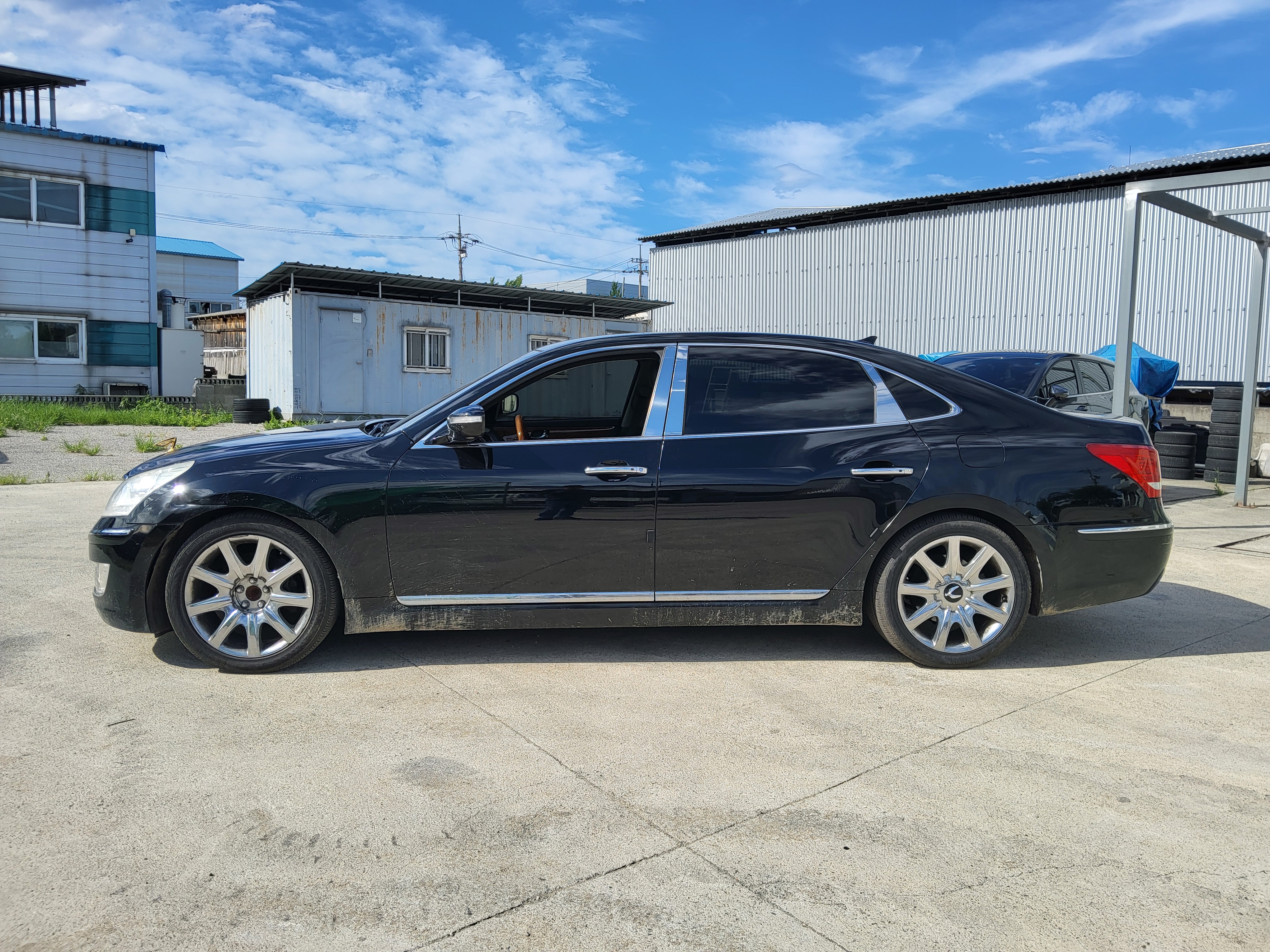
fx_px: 954
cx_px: 635
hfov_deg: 67.3
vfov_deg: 53.1
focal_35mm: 26
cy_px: 476
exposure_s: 1/827
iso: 12
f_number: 1.8
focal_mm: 3.98
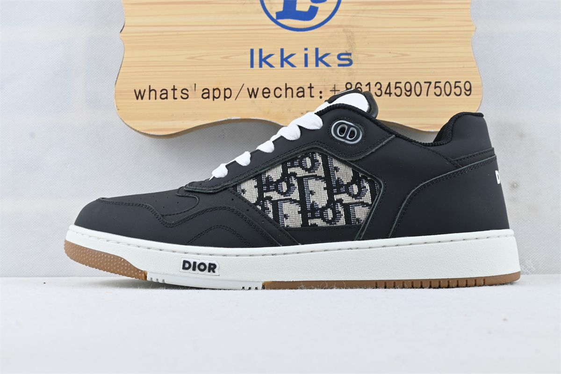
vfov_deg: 27.3
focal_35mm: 50
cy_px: 187
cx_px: 280
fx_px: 771
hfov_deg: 40.0
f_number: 10
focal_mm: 33
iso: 100
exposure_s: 1/10
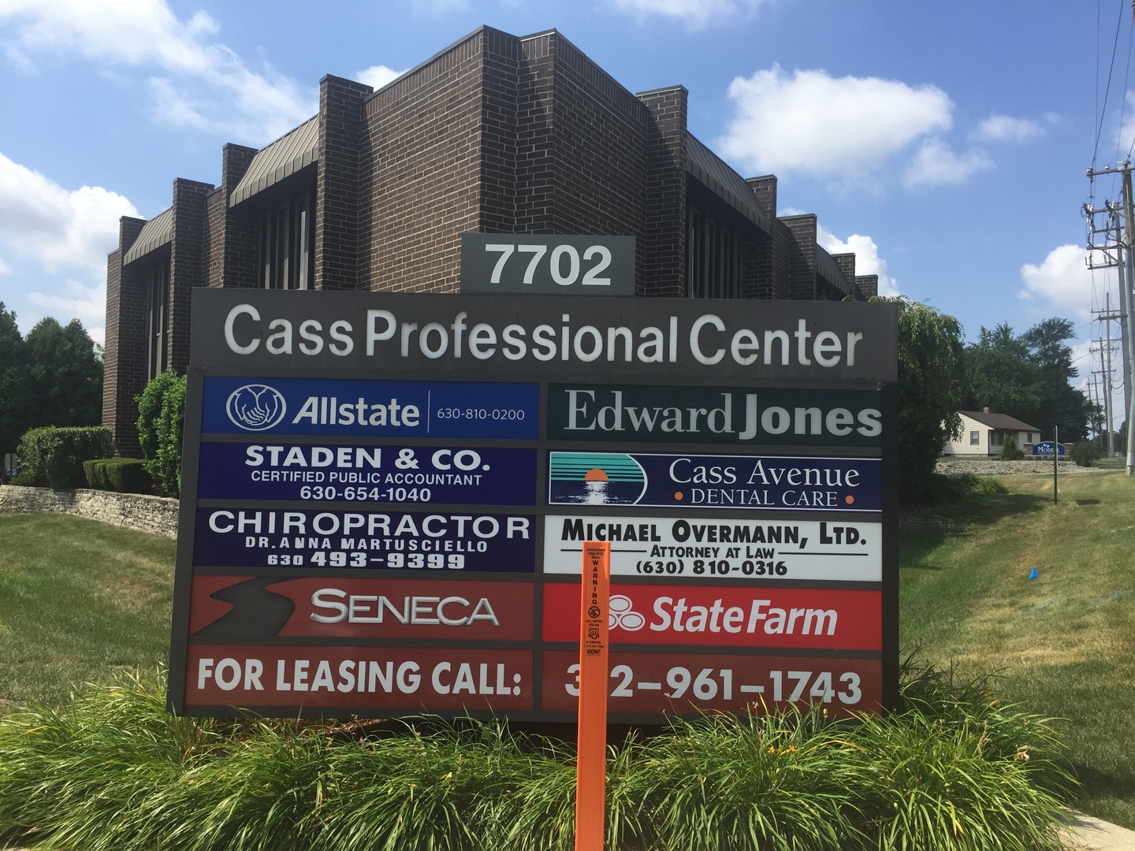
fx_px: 951
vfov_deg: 48.2
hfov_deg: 61.7
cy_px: 426
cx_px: 568
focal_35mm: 29
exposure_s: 1/1647
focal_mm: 4.15
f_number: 2.2
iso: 32
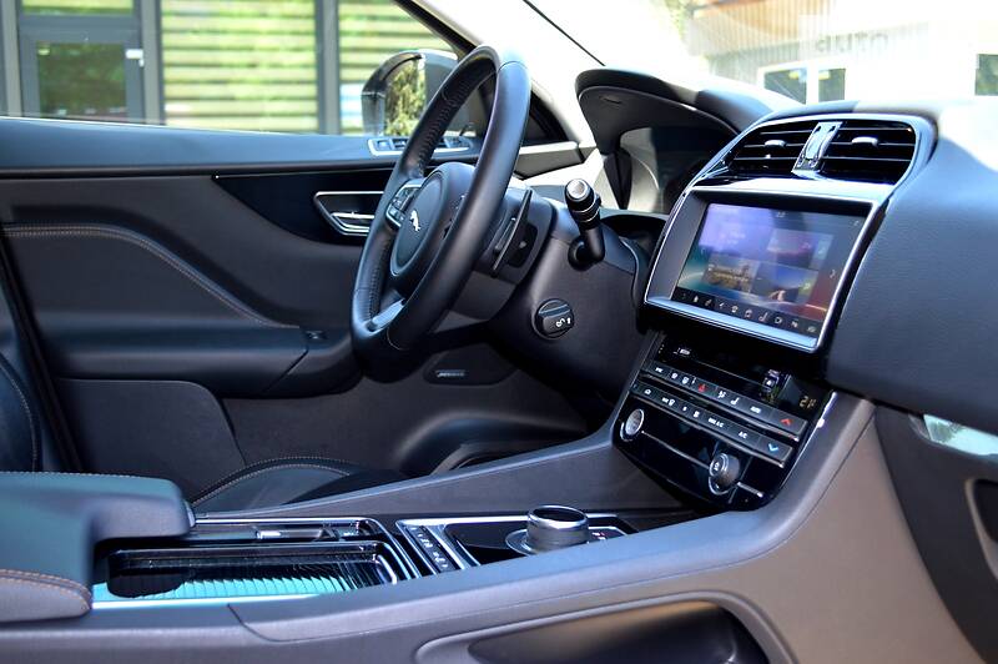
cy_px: 332
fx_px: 1080
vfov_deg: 34.2
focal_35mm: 39
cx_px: 499
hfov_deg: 49.6
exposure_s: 1/100
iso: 400
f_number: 4.2
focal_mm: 26
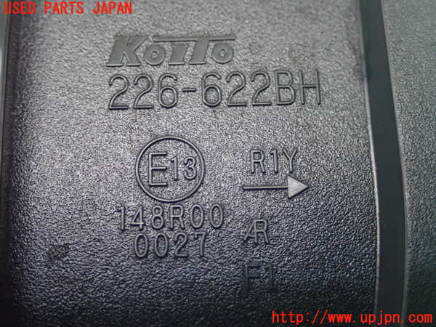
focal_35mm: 53
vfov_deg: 27.5
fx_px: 668
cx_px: 218
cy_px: 164
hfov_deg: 36.2
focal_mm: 9.61
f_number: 3.4
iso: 1600
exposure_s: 1/40
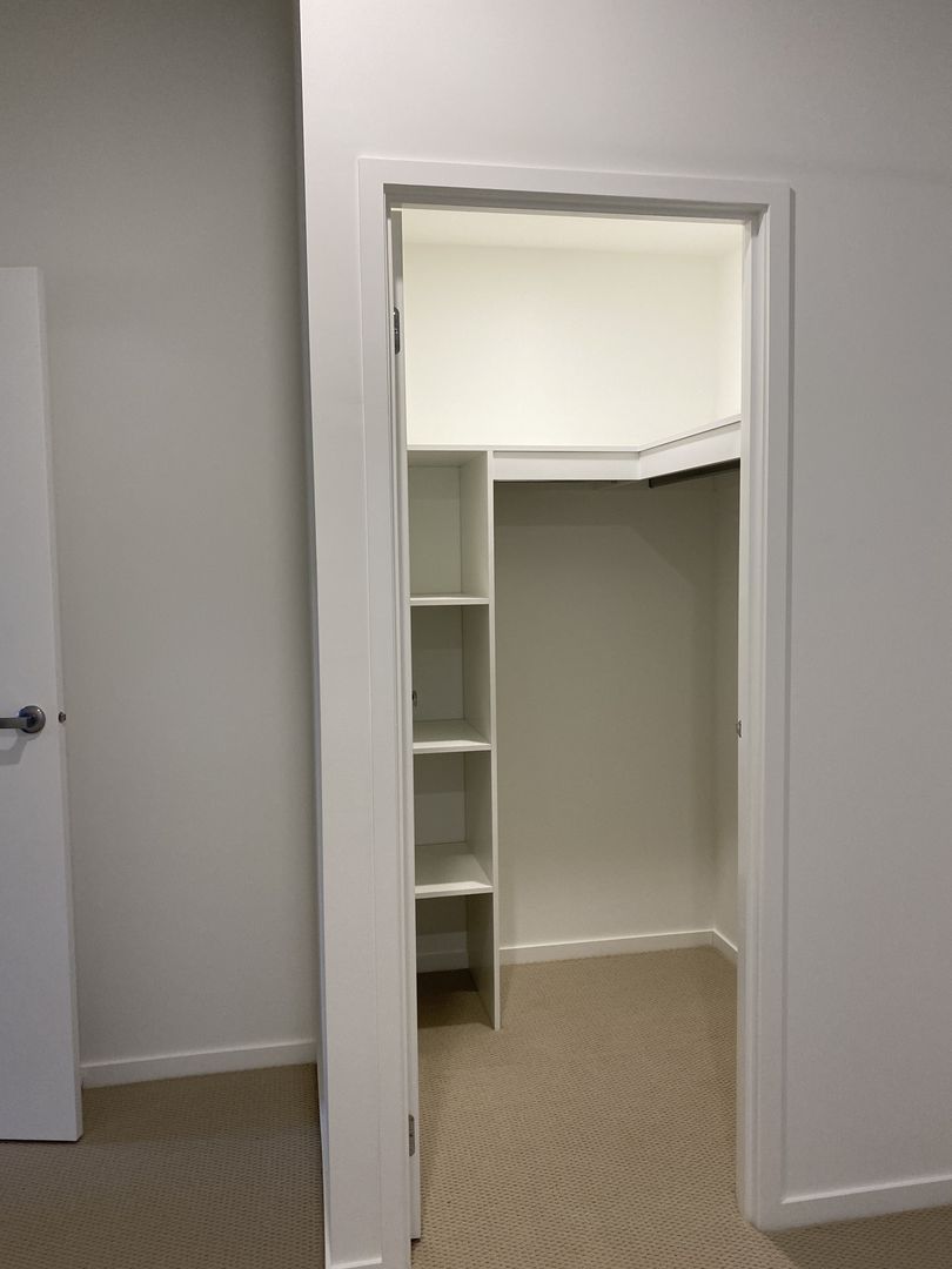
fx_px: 953
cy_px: 634
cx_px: 476
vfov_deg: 67.3
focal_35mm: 26
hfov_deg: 53.1
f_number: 1.8
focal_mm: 4.25
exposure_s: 1/100
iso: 125
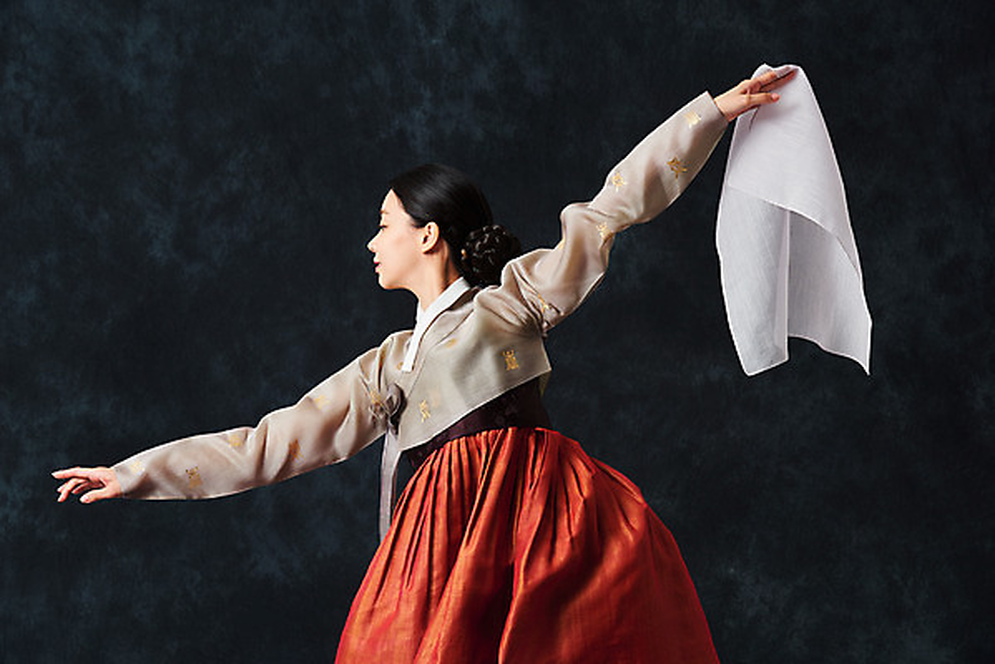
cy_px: 332
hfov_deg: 17.6
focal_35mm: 116
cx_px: 498
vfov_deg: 11.8
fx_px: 3208
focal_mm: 116
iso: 100
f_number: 11
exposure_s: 1/125
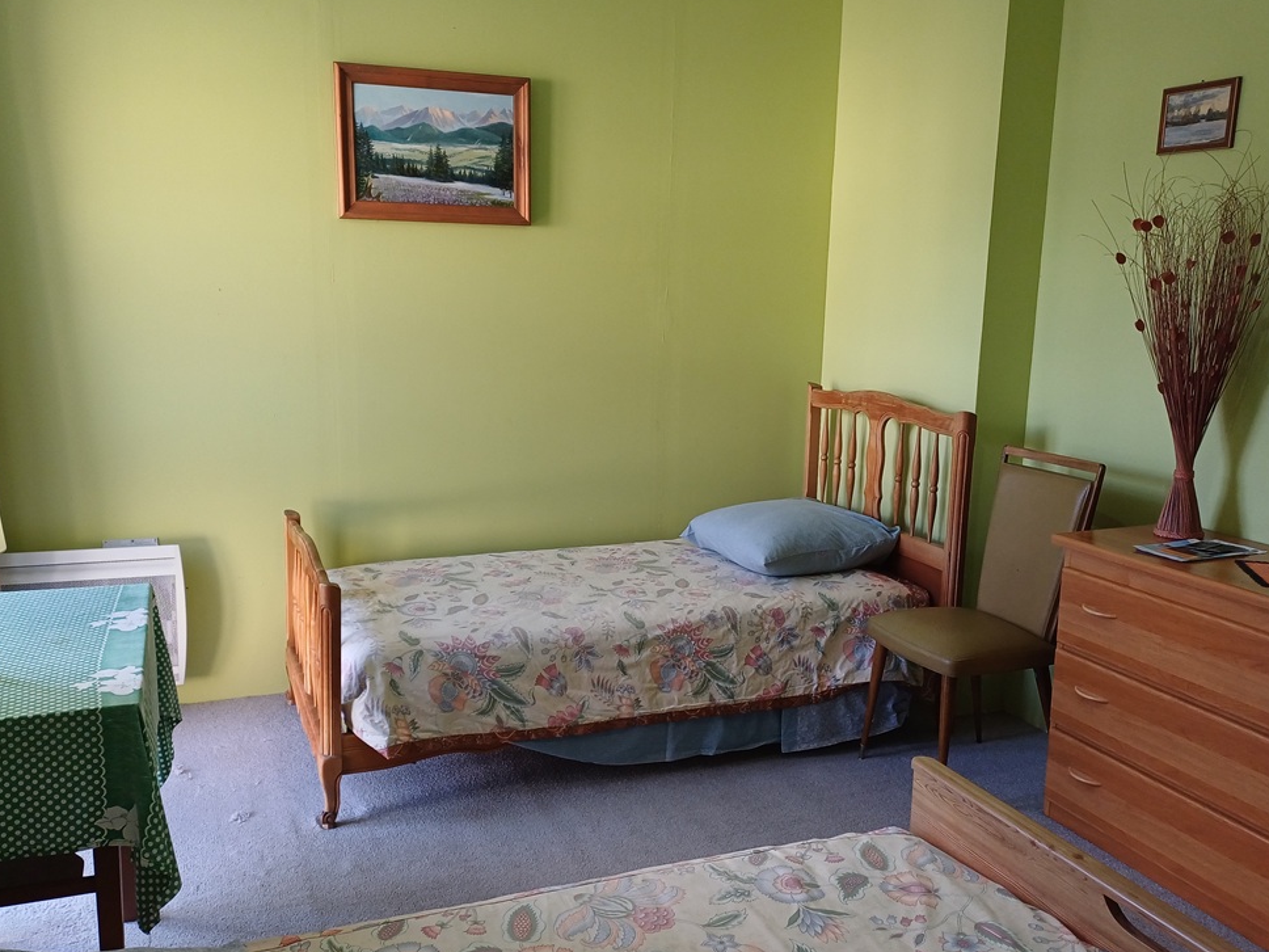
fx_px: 1136
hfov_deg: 58.3
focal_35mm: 31
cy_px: 497
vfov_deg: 45.4
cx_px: 606
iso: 80
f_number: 1.8
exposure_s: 1/50
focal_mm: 4.65
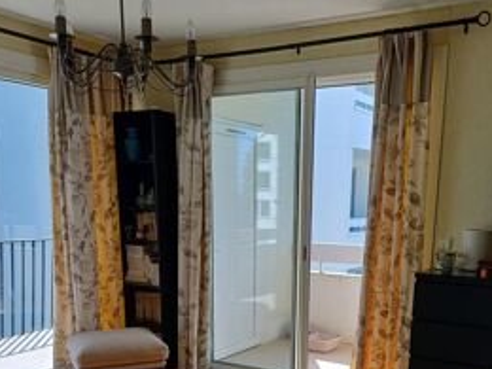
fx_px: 583
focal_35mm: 41
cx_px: 261
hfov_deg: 45.8
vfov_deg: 33.1
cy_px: 342
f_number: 1.8
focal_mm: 4.65
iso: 50
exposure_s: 1/304
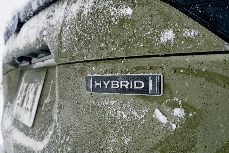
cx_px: 103
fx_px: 331
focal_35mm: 52
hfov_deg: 38.2
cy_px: 79
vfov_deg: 26.0
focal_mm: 47
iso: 4000
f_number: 14
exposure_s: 1/160
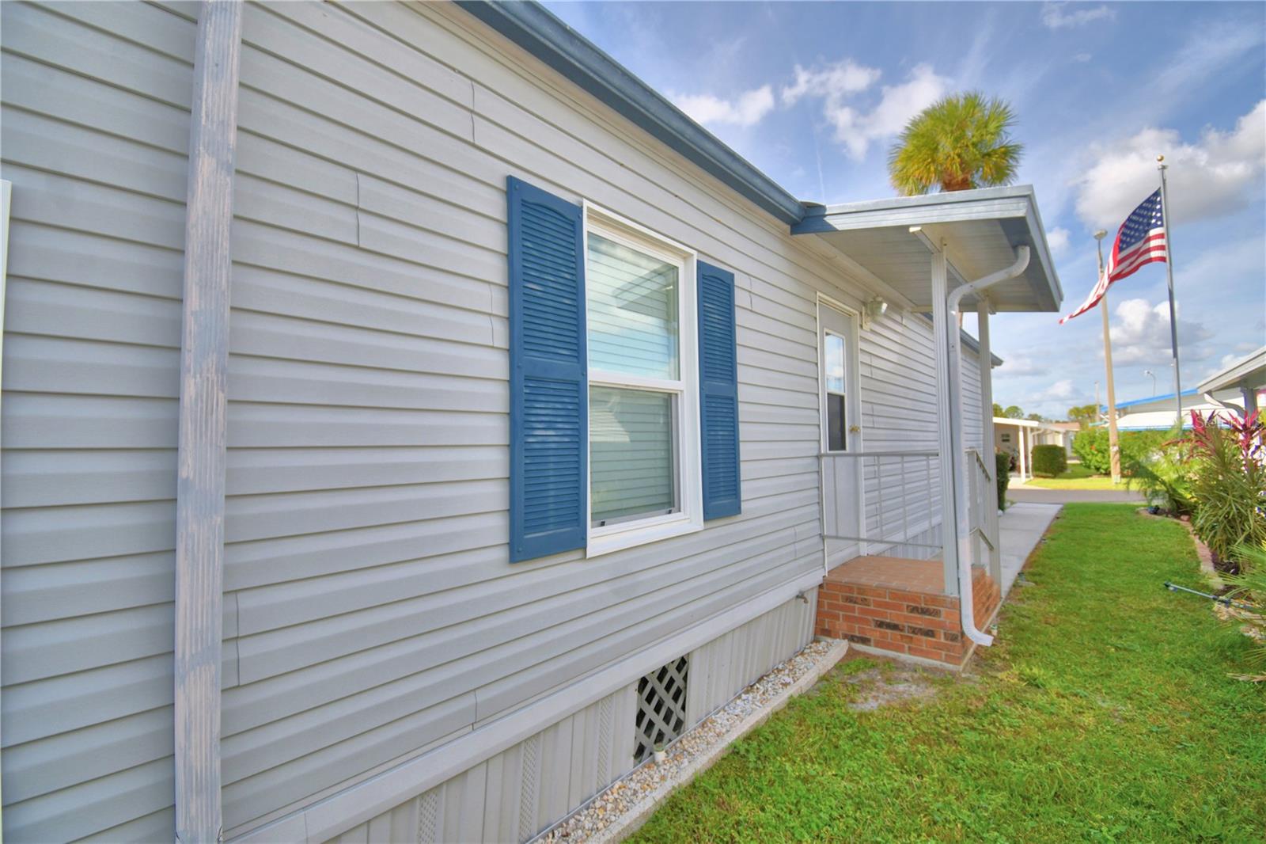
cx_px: 633
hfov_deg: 100.4
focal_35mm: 15
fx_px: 527
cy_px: 422
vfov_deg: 77.3
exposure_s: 1/800
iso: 100
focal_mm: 10
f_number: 4.5
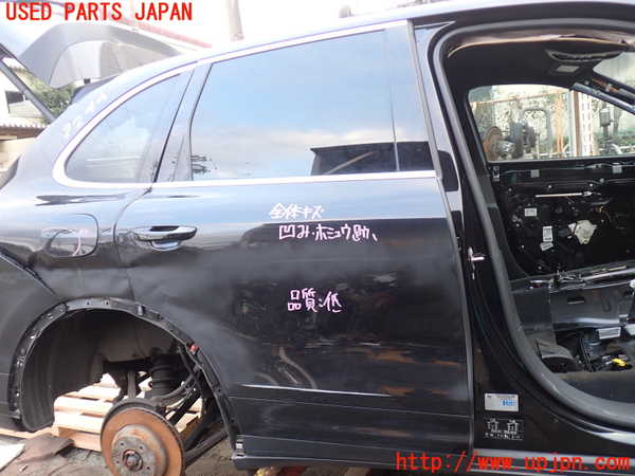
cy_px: 238
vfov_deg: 46.8
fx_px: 550
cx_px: 318
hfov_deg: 60.0
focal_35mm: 30
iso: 200
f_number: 2.3
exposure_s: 1/50
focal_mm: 5.4
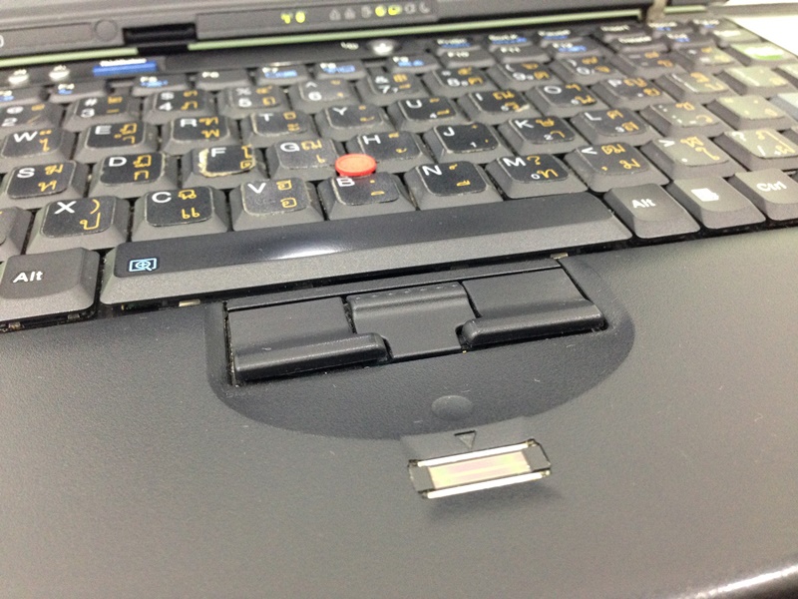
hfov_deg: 55.4
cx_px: 399
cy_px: 300
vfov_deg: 42.9
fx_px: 761
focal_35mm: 33
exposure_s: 1/20
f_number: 2.4
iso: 250
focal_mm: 4.12
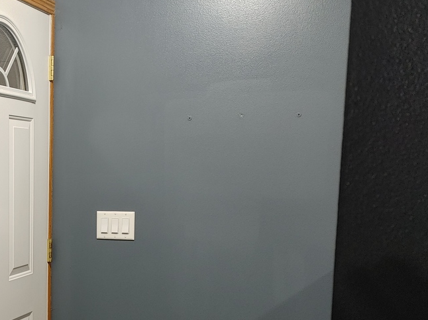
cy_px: 265
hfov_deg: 31.3
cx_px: 23
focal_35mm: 58
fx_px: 717
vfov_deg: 24.7
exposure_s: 1/30
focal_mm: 5.58
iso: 200
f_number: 1.8
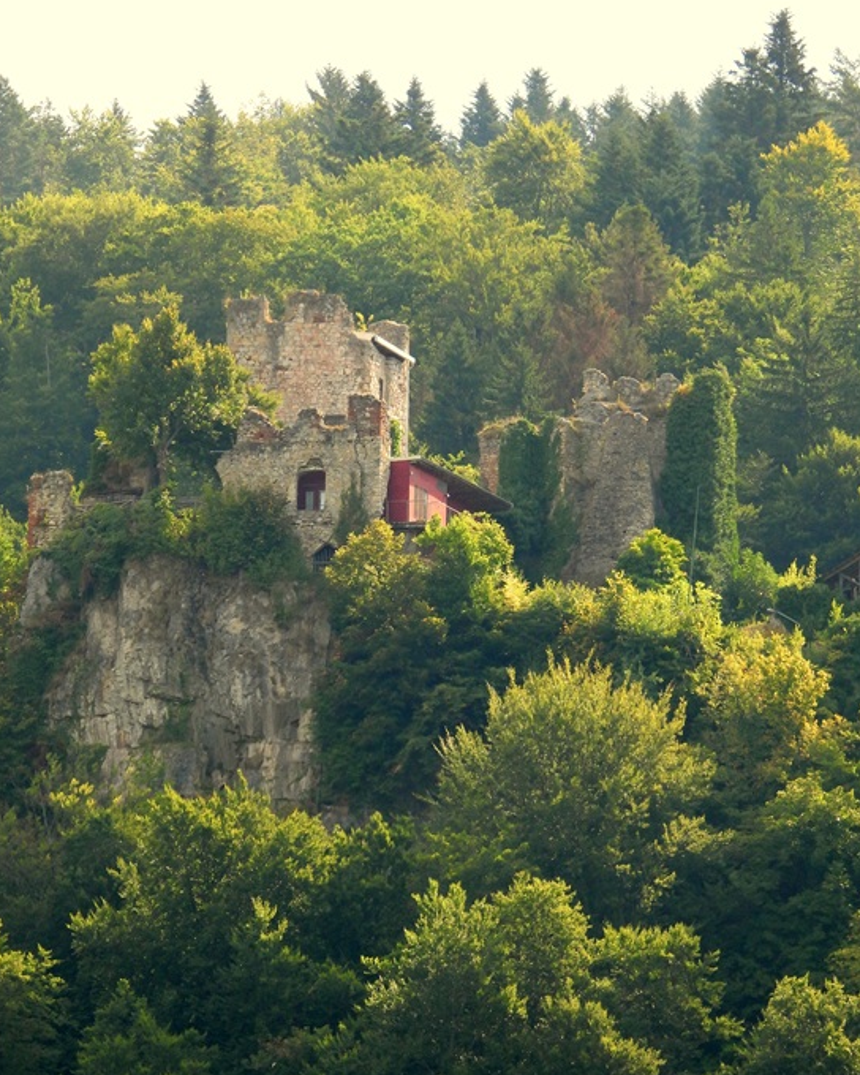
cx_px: 392
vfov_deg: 4.8
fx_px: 12790
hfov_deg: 3.9
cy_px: 602
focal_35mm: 402
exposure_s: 1/320
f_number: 5
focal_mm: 62.5
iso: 100
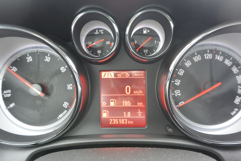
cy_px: 80
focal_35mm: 29
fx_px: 194
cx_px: 120
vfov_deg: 45.0
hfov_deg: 63.7
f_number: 3.5
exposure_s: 1/40
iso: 800
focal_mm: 11
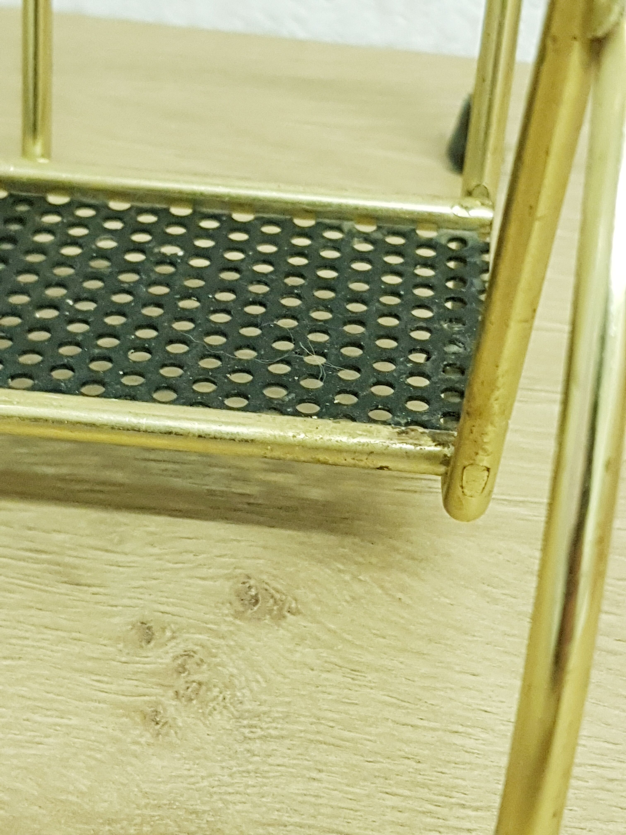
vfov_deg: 67.3
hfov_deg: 53.1
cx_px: 313
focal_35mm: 26
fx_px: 627
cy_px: 418
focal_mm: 4.2
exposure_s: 1/25
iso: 250
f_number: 1.7
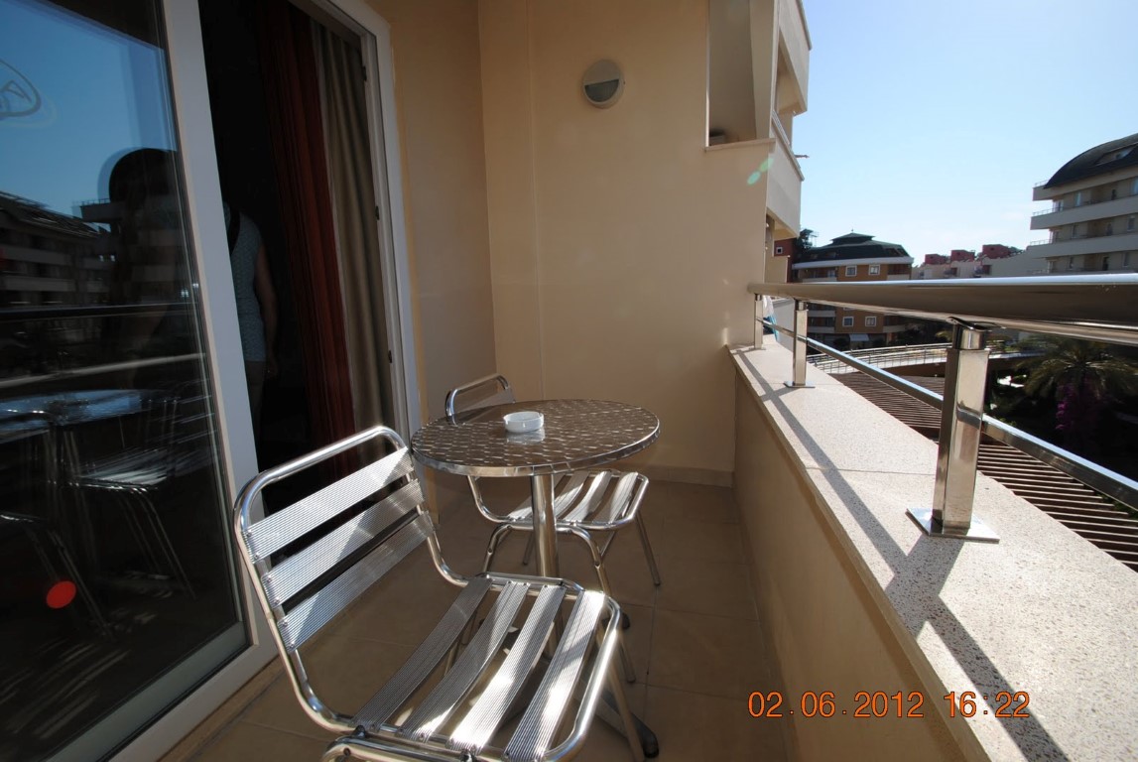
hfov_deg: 100.3
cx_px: 569
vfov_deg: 77.5
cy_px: 381
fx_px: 475
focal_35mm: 15
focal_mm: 10
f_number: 10
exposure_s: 1/200
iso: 100
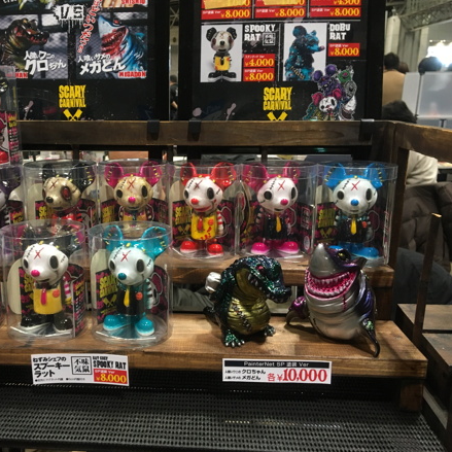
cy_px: 230
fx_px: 517
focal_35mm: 35
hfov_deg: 46.7
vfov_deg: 47.2
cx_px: 166
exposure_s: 1/33
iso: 160
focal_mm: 4.15
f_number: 2.2
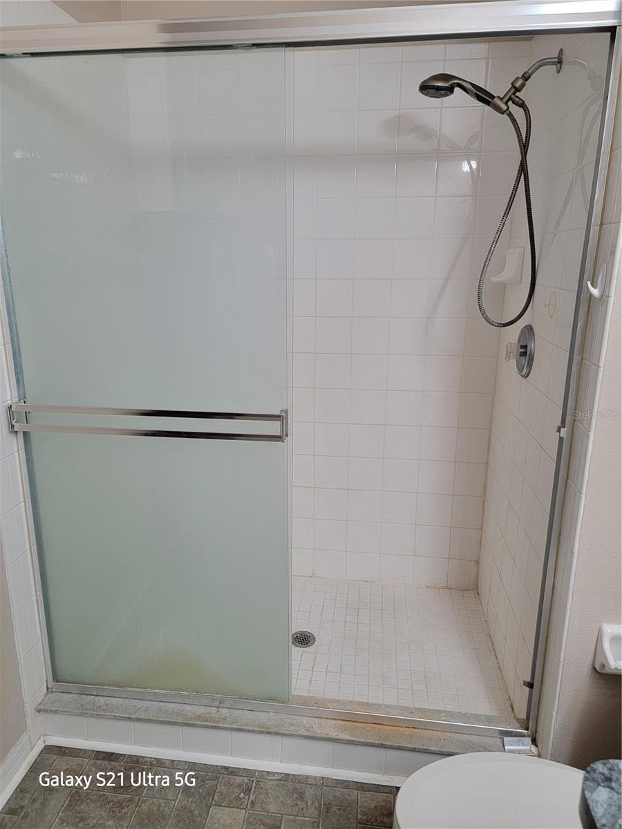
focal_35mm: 24
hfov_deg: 56.8
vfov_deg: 71.6
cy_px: 414
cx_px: 311
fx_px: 575
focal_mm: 6.7
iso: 200
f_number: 1.8
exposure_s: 1/60
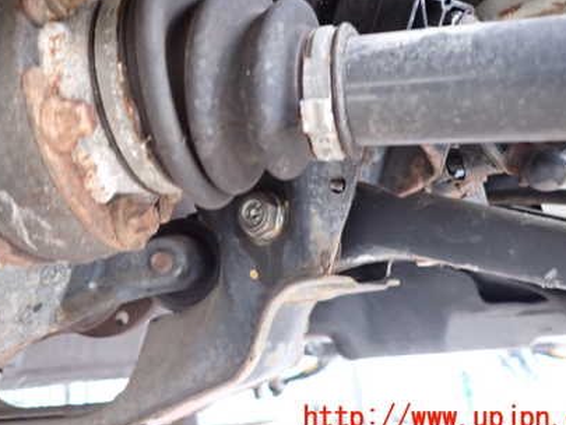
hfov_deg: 49.5
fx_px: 605
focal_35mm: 37
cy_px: 122
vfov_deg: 38.0
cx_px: 200
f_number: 2
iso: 500
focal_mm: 4.5
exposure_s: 1/30
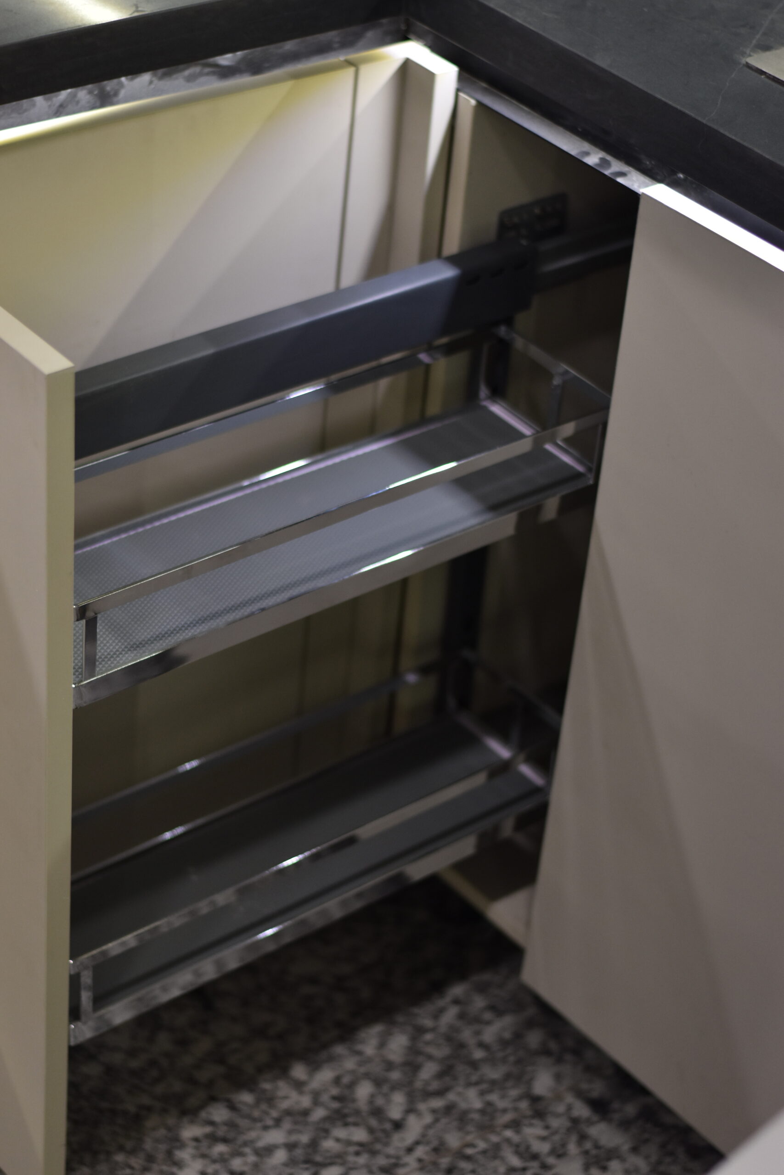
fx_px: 2449
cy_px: 588
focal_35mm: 75
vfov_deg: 27.0
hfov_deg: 18.2
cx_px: 392
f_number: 1.8
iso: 400
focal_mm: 50
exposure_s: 1/320
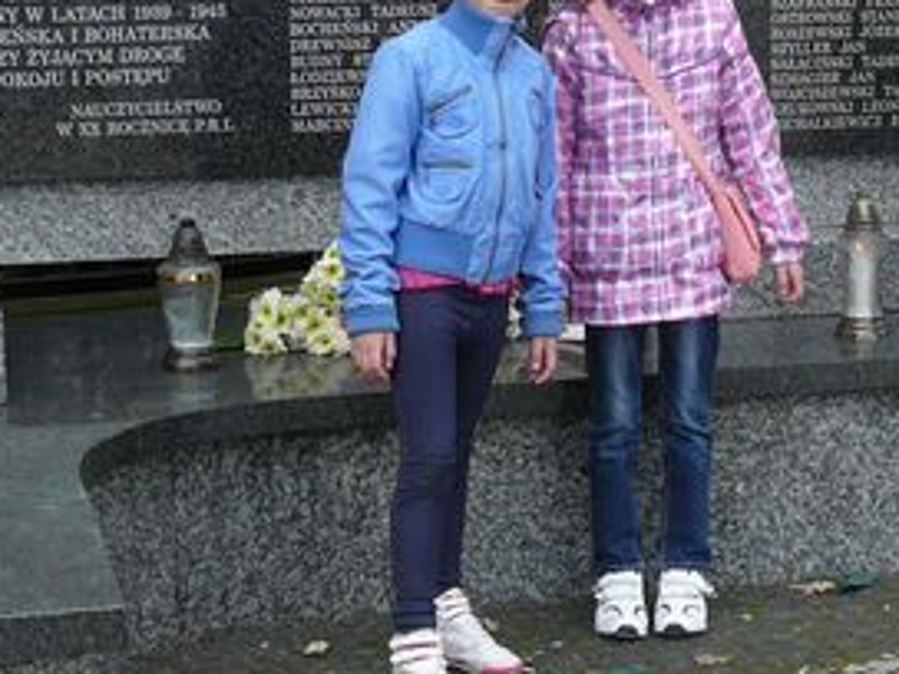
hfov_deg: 18.9
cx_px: 694
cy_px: 218
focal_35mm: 103
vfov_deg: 14.3
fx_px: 2675
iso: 80
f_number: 2.8
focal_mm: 5.2
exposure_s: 1/250
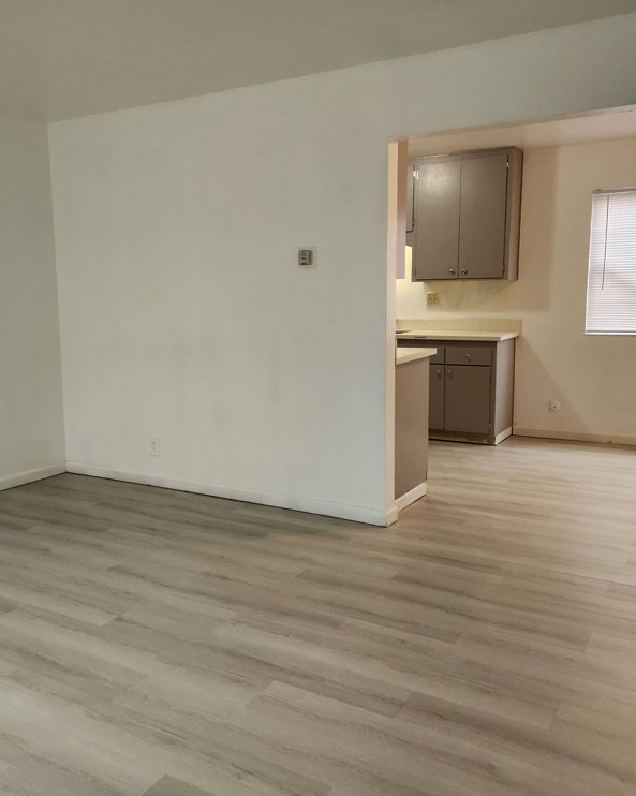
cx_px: 260
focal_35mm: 31
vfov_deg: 57.2
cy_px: 404
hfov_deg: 46.9
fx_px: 730
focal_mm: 5.4
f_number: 1.8
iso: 200
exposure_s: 1/120
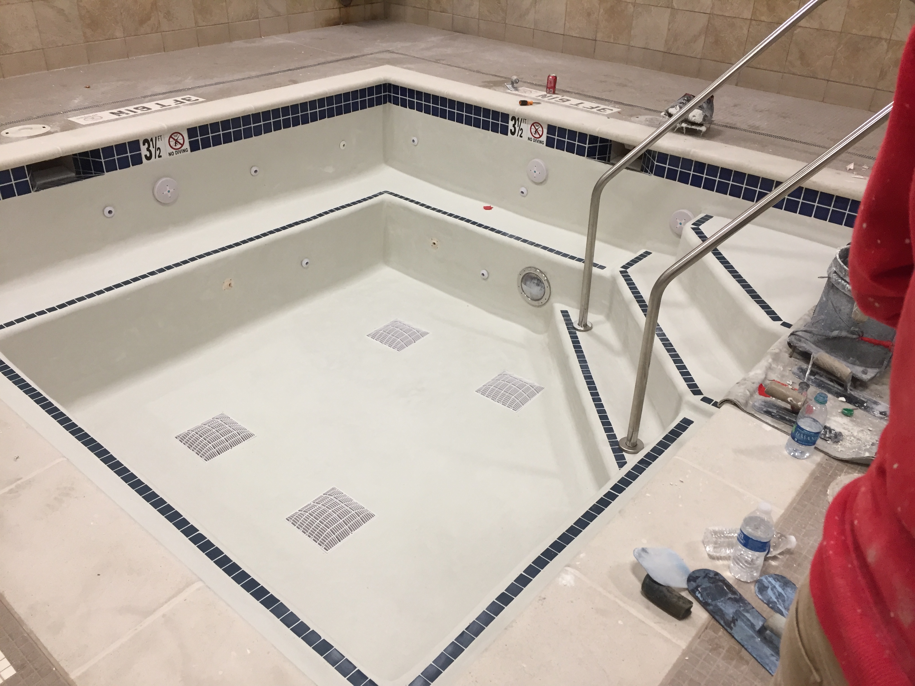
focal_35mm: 29
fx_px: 767
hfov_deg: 61.7
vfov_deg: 48.2
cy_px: 343
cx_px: 458
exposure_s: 1/30
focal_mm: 4.15
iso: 100
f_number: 2.2
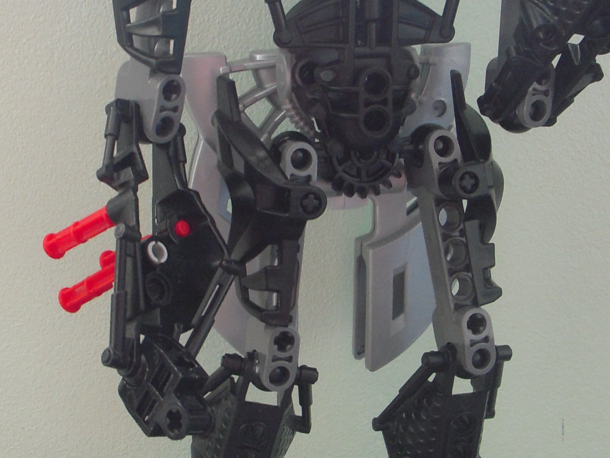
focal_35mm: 89
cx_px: 248
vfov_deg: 16.6
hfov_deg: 22.0
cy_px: 202
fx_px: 1568
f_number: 3.3
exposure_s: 1/20
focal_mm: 6.3
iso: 200
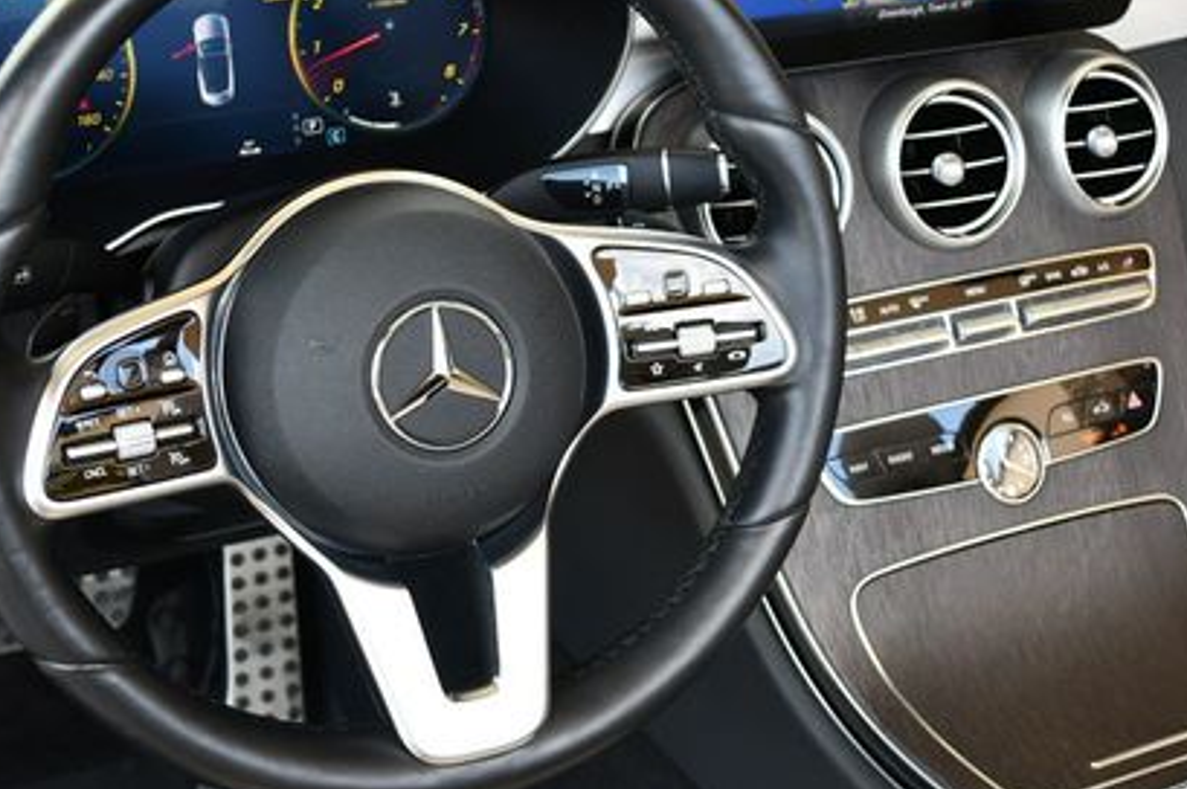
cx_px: 557
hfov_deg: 29.3
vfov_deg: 19.7
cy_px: 357
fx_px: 2273
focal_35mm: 69
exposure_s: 1/250
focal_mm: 22
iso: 450
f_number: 3.8
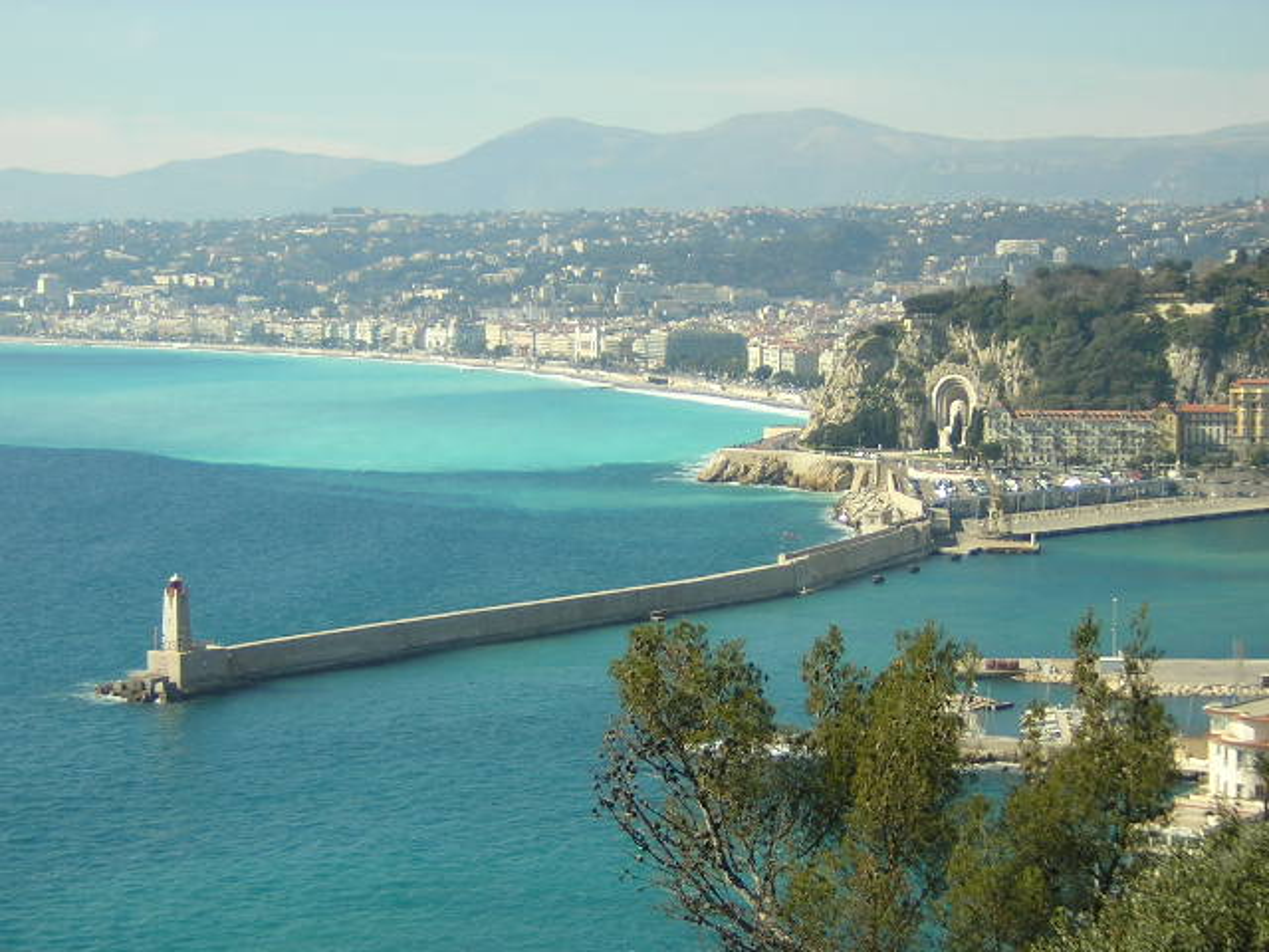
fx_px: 3116
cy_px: 476
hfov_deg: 23.0
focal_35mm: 85
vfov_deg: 17.4
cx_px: 634
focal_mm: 11.1
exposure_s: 1/430
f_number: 4.1
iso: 100
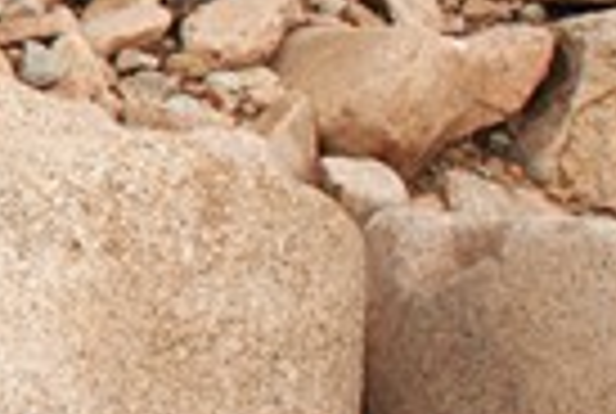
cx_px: -985
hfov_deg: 8.7
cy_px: 104
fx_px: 3601
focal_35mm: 210
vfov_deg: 6.6
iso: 320
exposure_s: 1/160
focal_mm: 24
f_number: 6.3
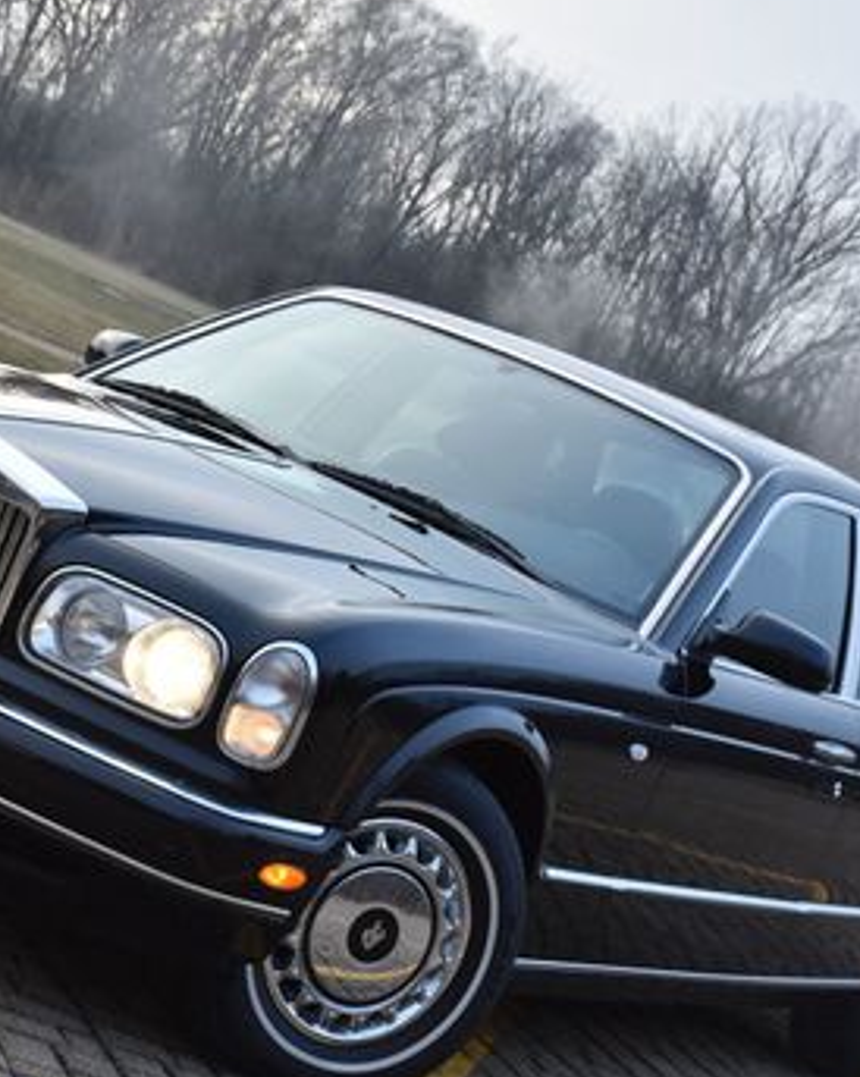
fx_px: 3184
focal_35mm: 100
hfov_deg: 15.4
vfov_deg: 19.2
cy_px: 571
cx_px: 292
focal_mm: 38
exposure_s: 1/320
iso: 800
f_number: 8
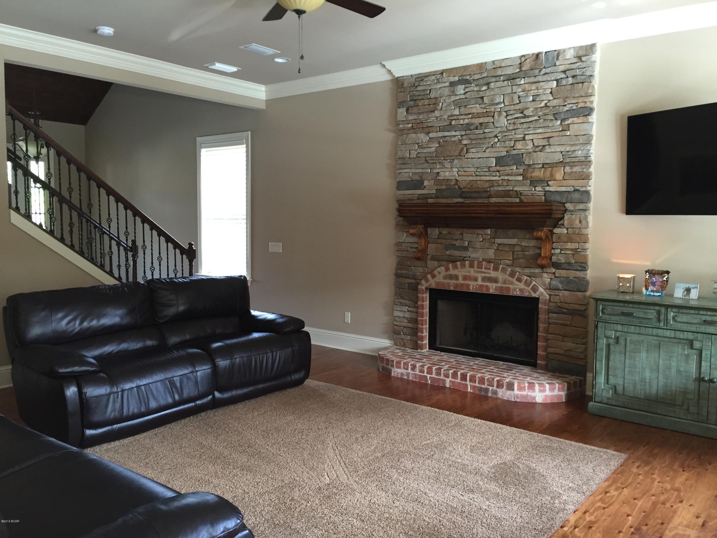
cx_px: 358
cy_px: 269
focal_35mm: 29
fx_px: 601
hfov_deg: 61.7
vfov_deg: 48.2
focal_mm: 4.15
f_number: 2.2
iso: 125
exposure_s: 1/30
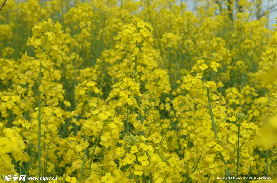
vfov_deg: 19.6
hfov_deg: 29.3
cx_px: 138
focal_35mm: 69
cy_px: 92
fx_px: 530
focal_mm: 46
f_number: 9
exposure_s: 1/250
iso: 100
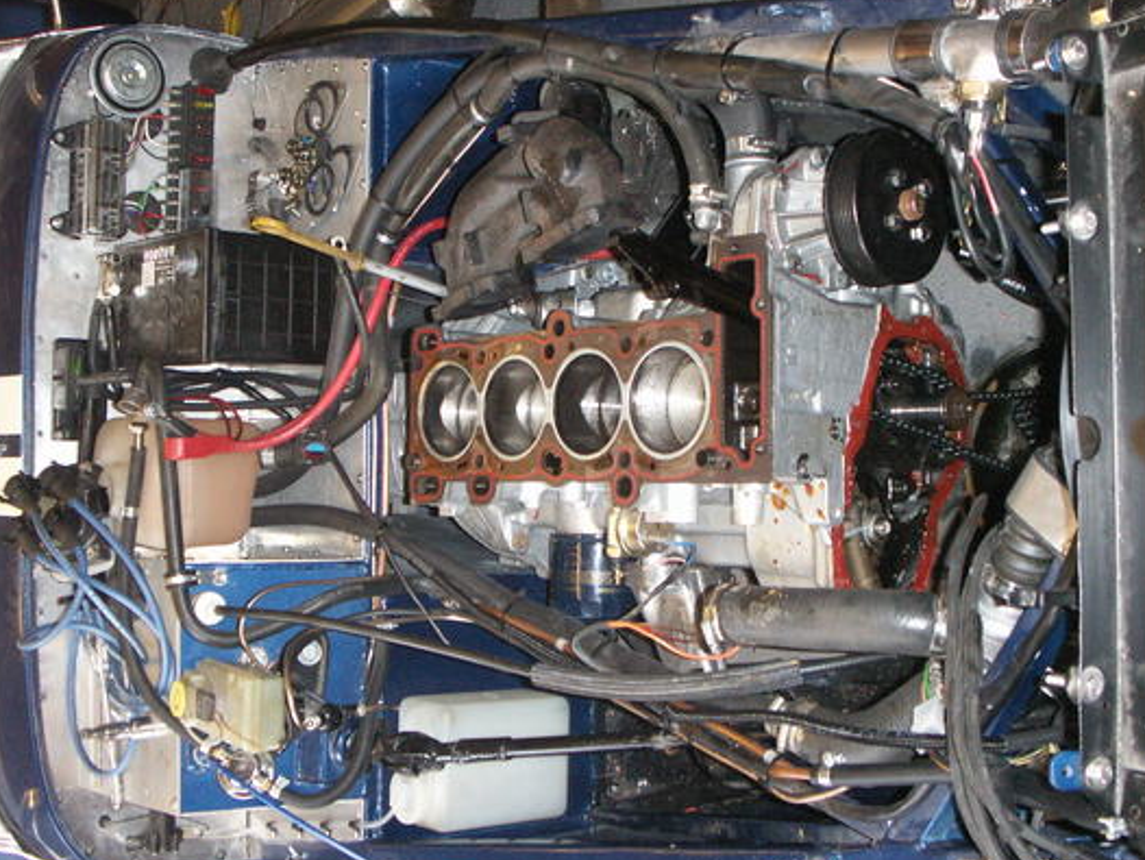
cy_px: 438
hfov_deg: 42.0
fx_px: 1489
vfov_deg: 32.2
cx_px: 546
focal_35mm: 45
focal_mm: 7.7
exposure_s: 1/40
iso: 160
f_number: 3.5
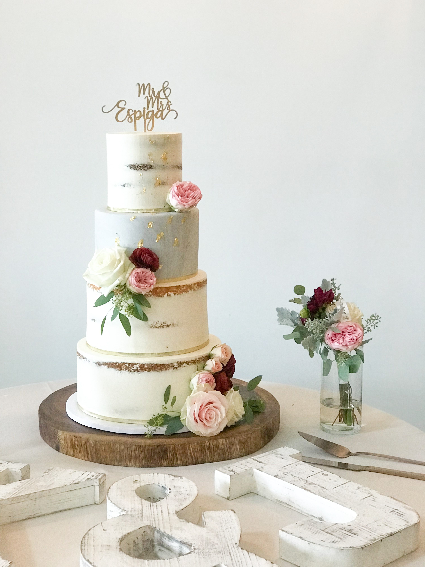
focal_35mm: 57
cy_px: 284
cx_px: 212
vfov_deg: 33.8
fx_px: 933
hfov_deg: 25.7
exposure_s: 1/120
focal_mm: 6.6
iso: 400
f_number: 2.8
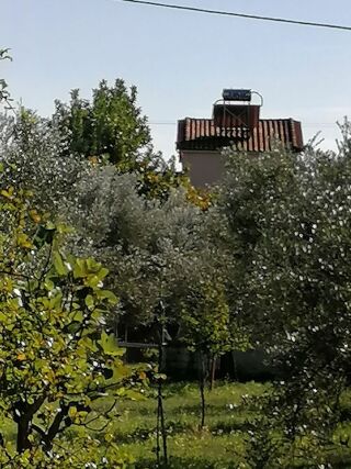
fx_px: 2178
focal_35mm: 161
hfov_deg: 9.2
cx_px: 176
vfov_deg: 12.3
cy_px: 234
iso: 50
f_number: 1.8
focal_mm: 4.75
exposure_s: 1/2141
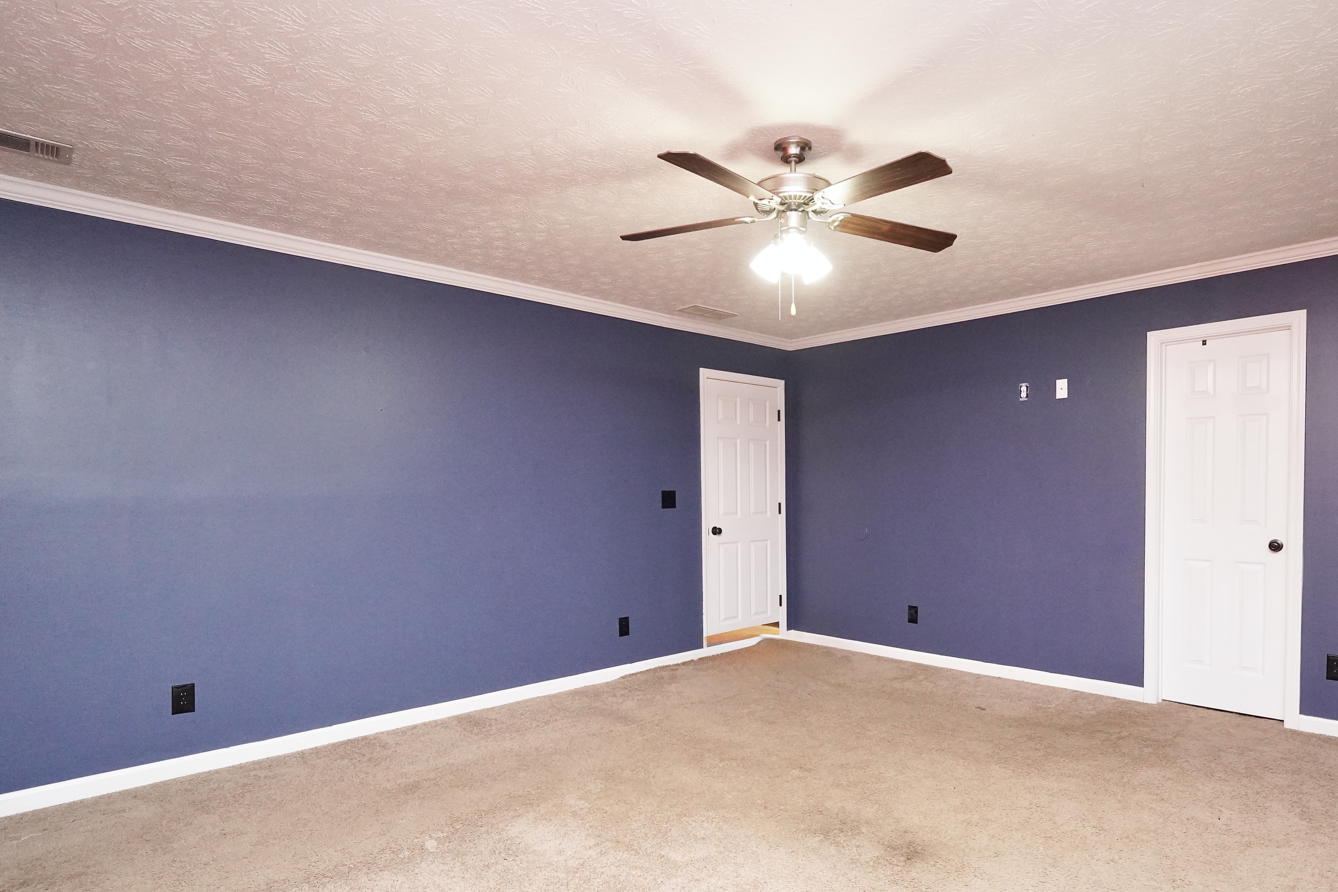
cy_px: 513
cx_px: 772
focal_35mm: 20
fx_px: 754
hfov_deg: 82.6
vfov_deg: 60.9
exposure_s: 1/160
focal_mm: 11.5
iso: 3200
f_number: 4
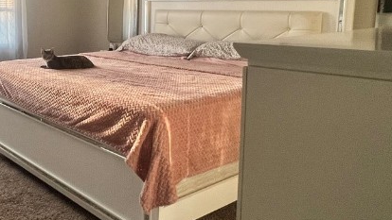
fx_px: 364
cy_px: 57
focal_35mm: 35
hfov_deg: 49.5
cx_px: 29
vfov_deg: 33.1
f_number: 1.8
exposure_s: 1/120
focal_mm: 1.57
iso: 160
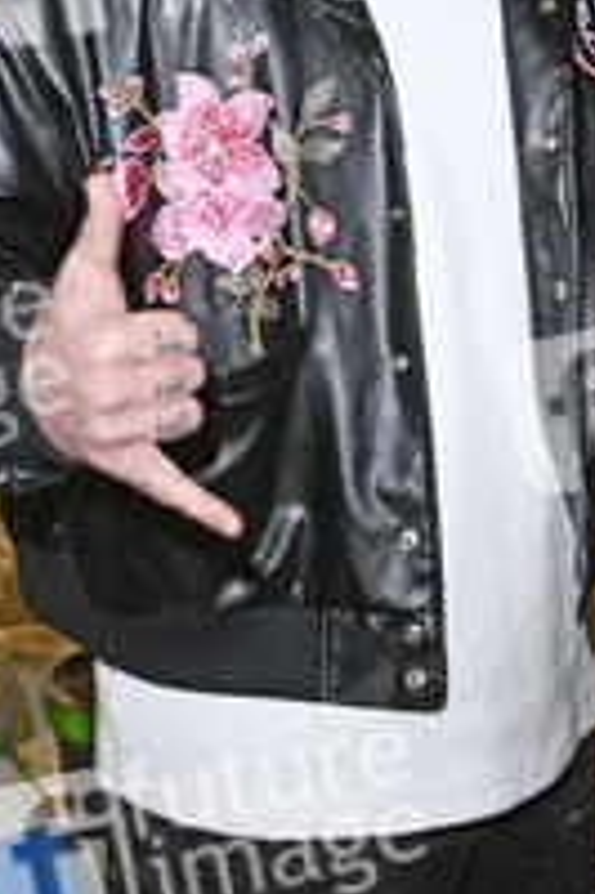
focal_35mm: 80
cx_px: 327
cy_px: 165
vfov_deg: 24.9
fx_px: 1987
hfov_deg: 17.0
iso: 800
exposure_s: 1/160
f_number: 4.5
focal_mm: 40
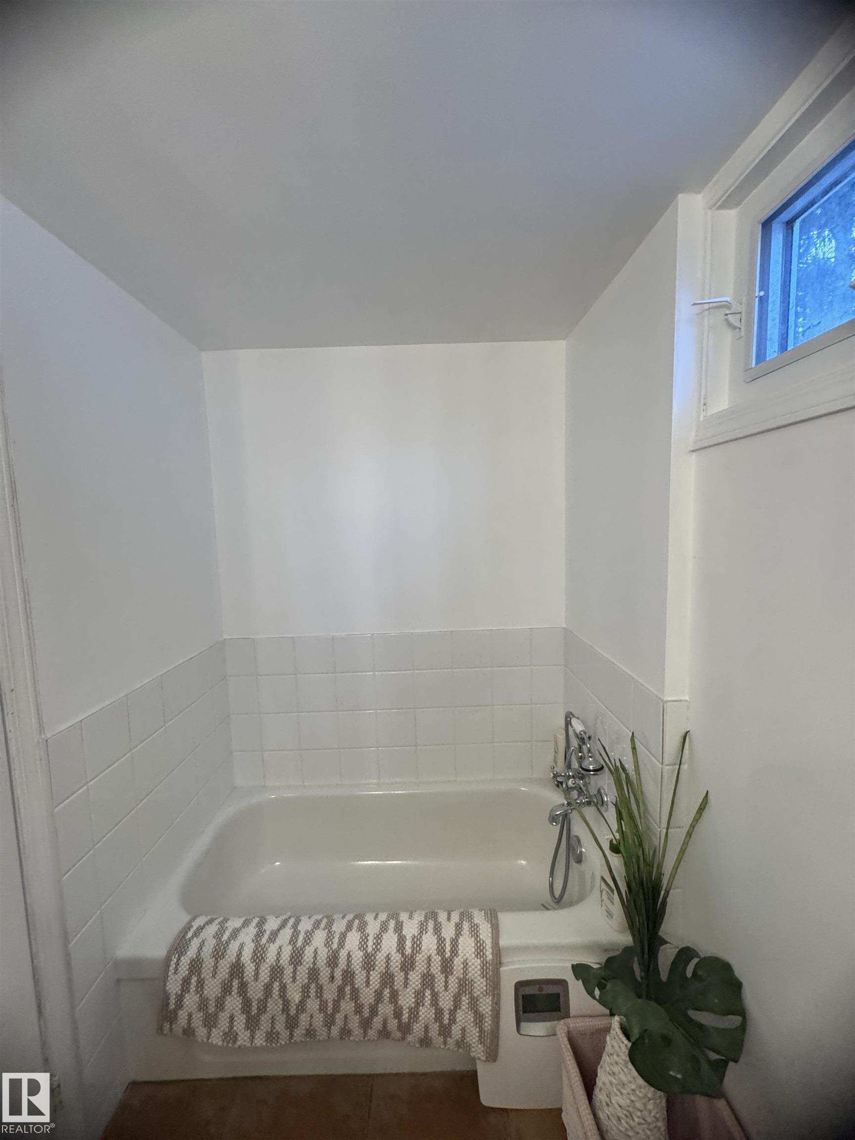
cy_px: 570
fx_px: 461
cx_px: 428
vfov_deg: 102.1
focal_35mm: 14
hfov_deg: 85.7
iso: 320
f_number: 2.2
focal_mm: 2.22
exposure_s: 1/120
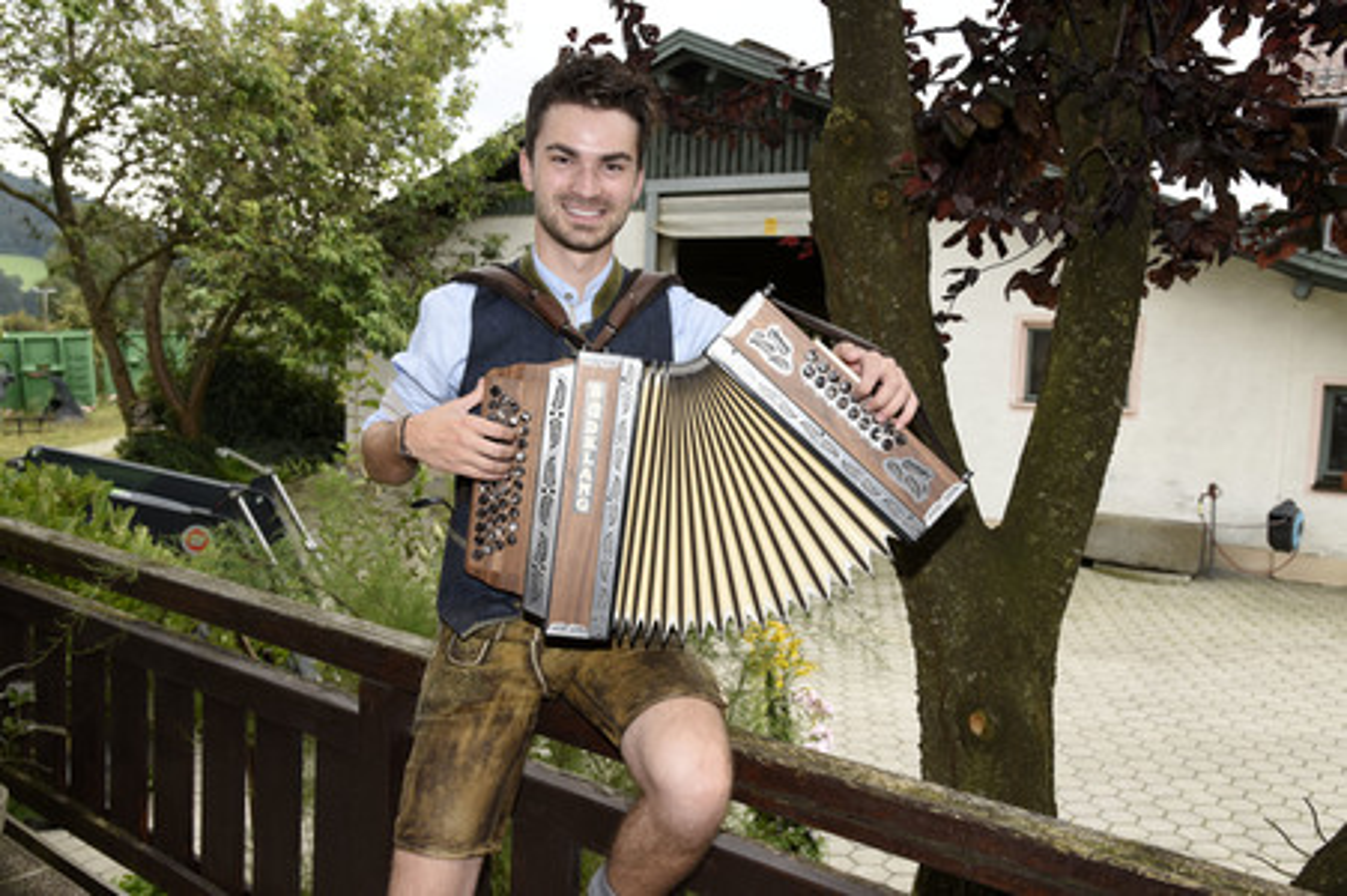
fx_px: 1159
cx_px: 674
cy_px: 448
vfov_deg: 42.3
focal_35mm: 31
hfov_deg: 60.3
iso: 640
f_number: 8
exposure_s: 1/160
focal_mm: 31
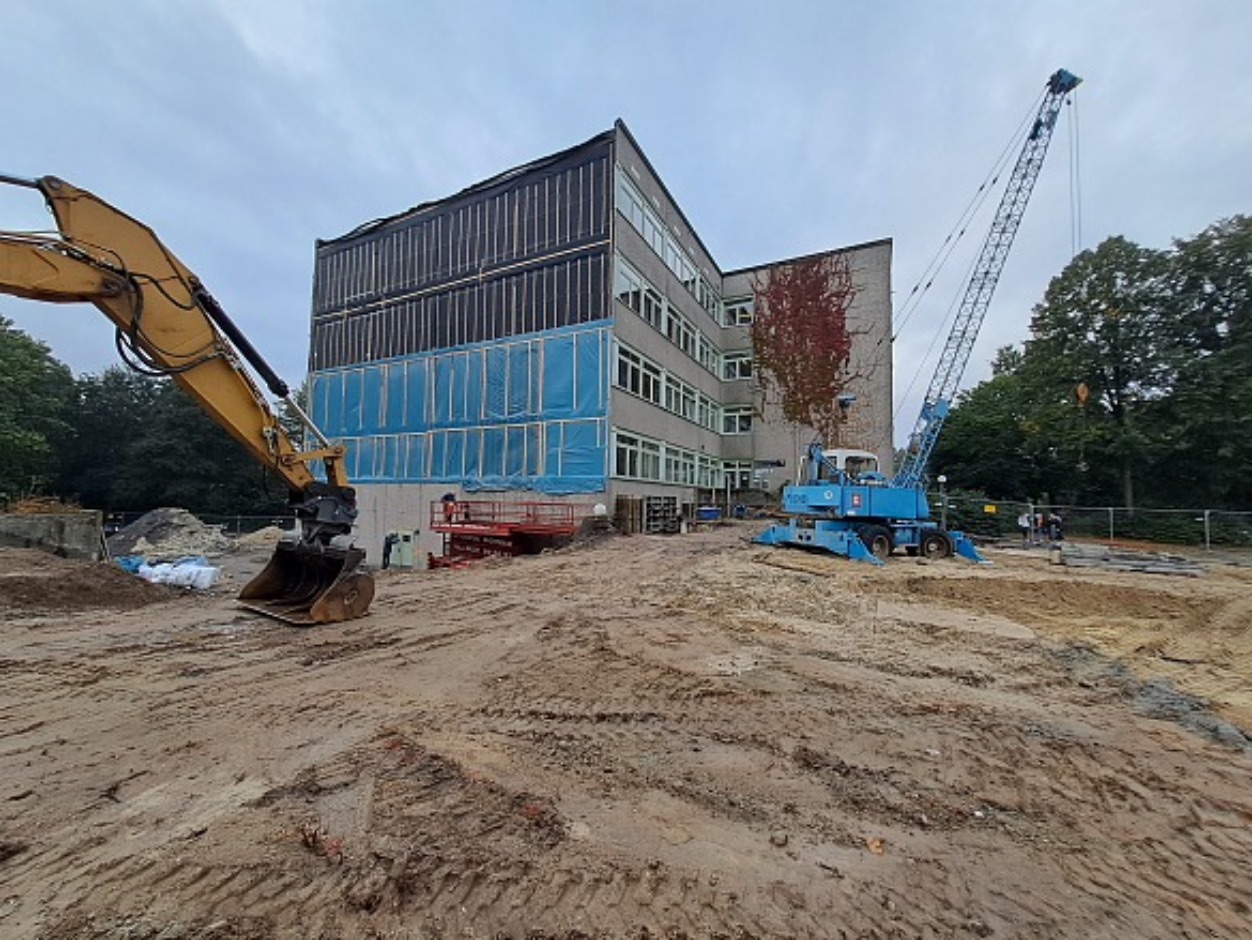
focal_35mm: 13
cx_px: 626
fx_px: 470
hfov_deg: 106.2
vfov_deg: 89.9
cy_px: 470
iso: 40
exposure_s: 1/458
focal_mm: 1.42
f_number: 2.2
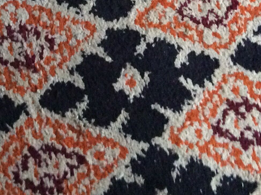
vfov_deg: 16.5
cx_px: 99
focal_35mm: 85
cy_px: -50
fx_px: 640
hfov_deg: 23.0
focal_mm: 3.3
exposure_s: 1/17
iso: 320
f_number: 2.4
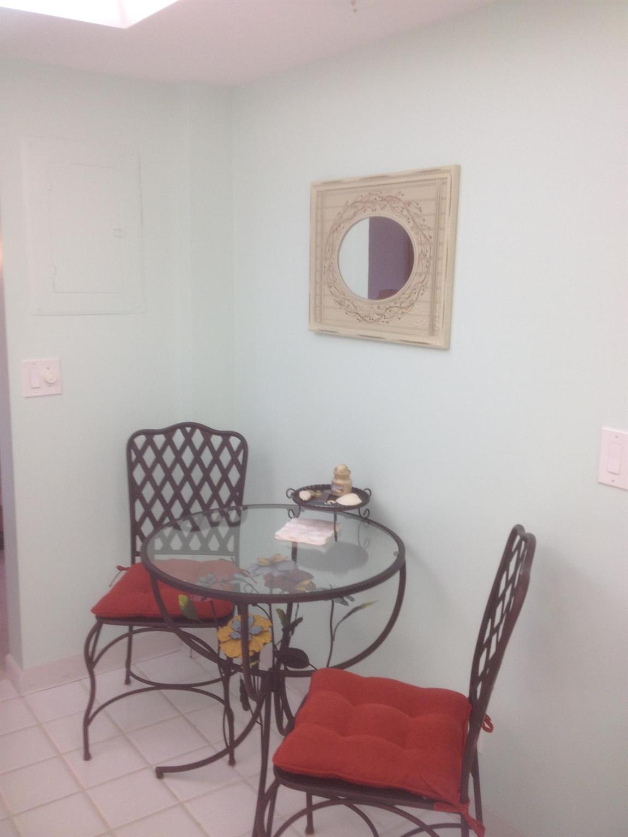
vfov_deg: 52.6
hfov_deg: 40.7
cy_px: 418
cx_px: 314
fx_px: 847
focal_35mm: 35
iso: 64
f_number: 2.4
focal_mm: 4.28
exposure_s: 1/30
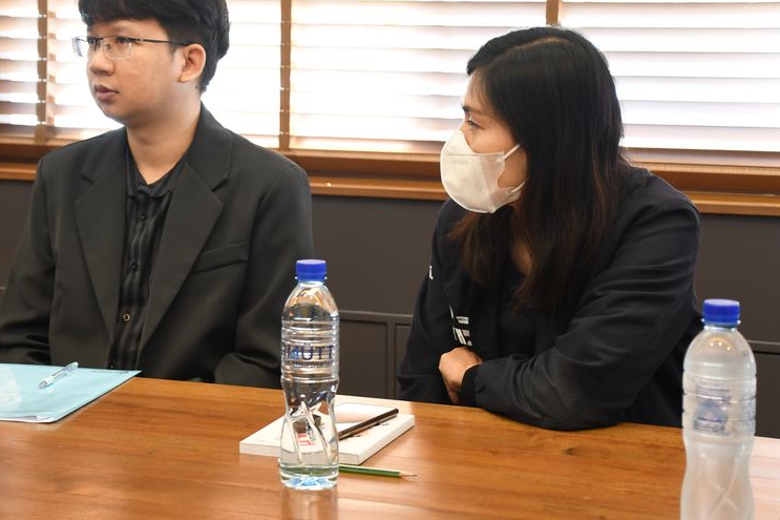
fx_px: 1971
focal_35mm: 91
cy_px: 201
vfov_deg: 15.0
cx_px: 273
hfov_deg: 22.3
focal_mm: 44
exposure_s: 1/30
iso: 640
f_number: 4.5
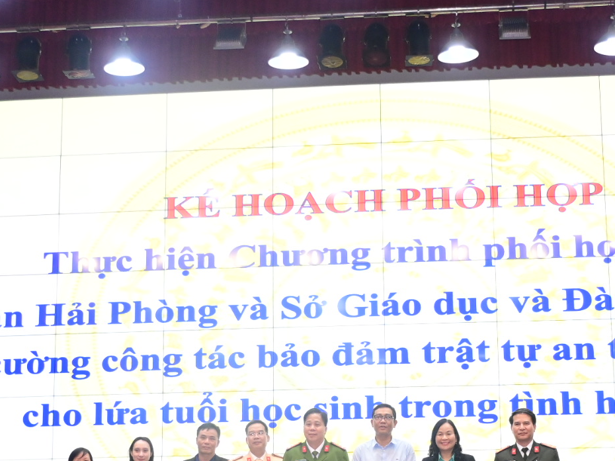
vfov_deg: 21.8
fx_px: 1190
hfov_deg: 28.9
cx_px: 381
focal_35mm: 67
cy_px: 323
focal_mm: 27
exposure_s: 1/200
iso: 2500
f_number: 4
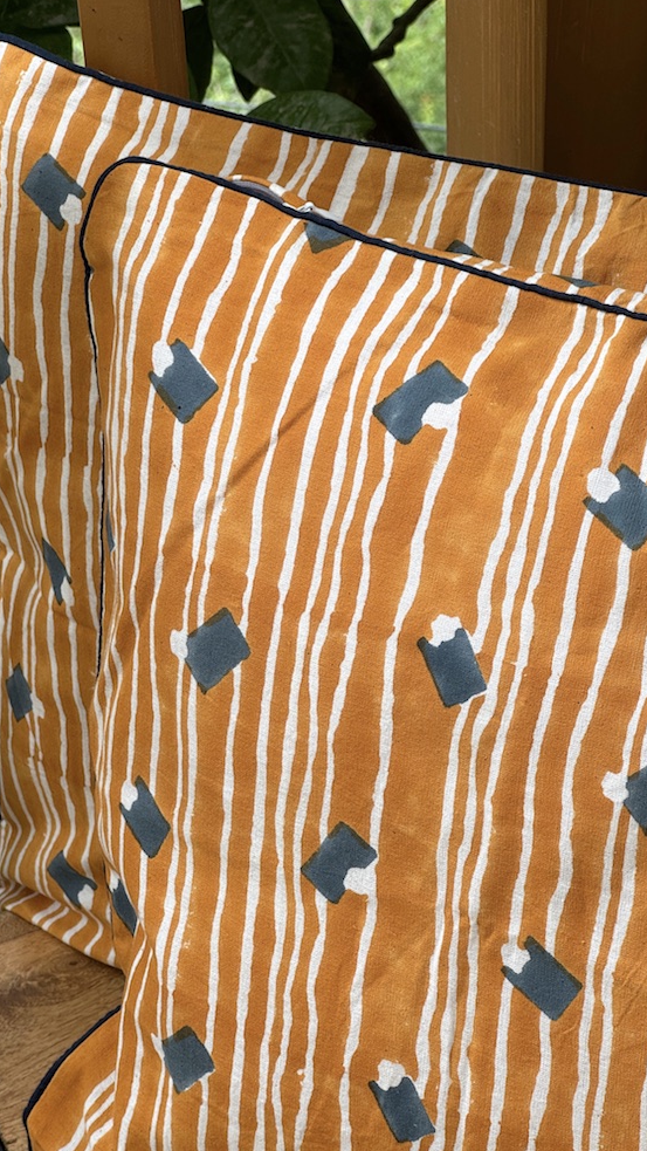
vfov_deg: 25.0
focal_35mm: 85
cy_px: 573
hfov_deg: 14.2
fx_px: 2592
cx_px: 320
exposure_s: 1/99
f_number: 2.8
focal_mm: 9
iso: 50
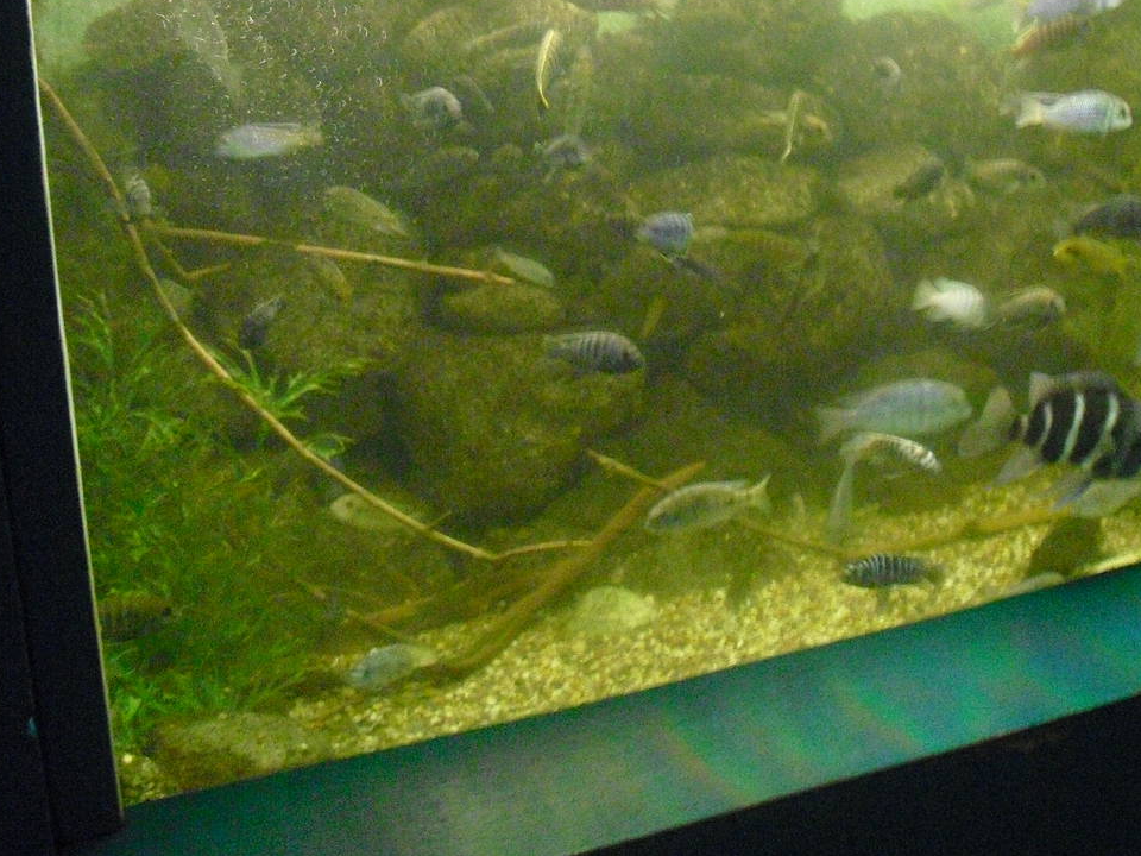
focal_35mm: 60
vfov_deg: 24.1
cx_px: 782
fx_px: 1978
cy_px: 193
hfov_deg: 31.9
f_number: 3.1
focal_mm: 6.3
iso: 800
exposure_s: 1/25
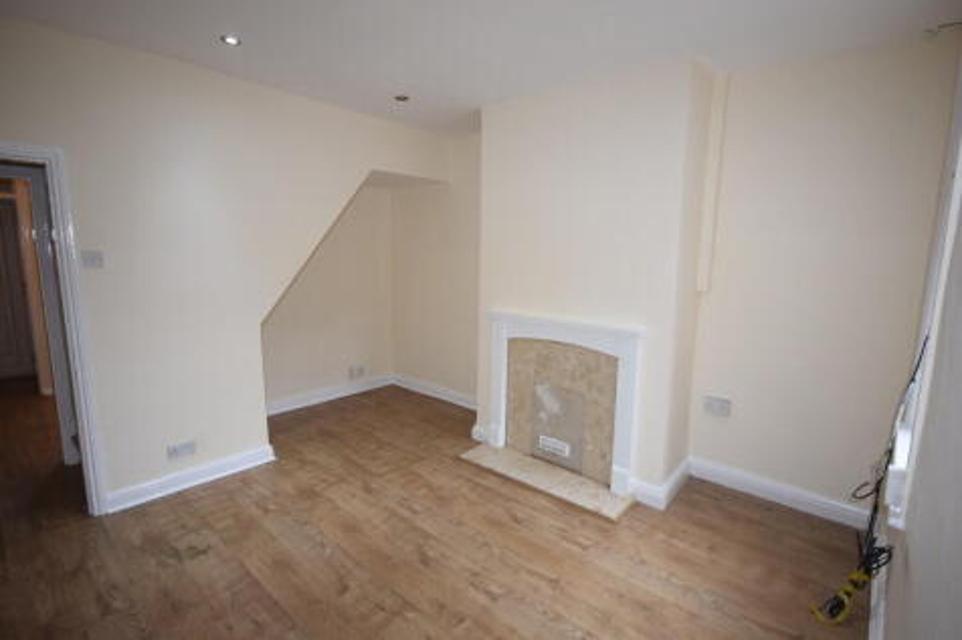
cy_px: 320
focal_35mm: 16
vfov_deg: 72.0
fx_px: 441
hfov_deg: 95.0
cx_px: 481
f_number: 5
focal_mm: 11
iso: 800
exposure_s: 1/100
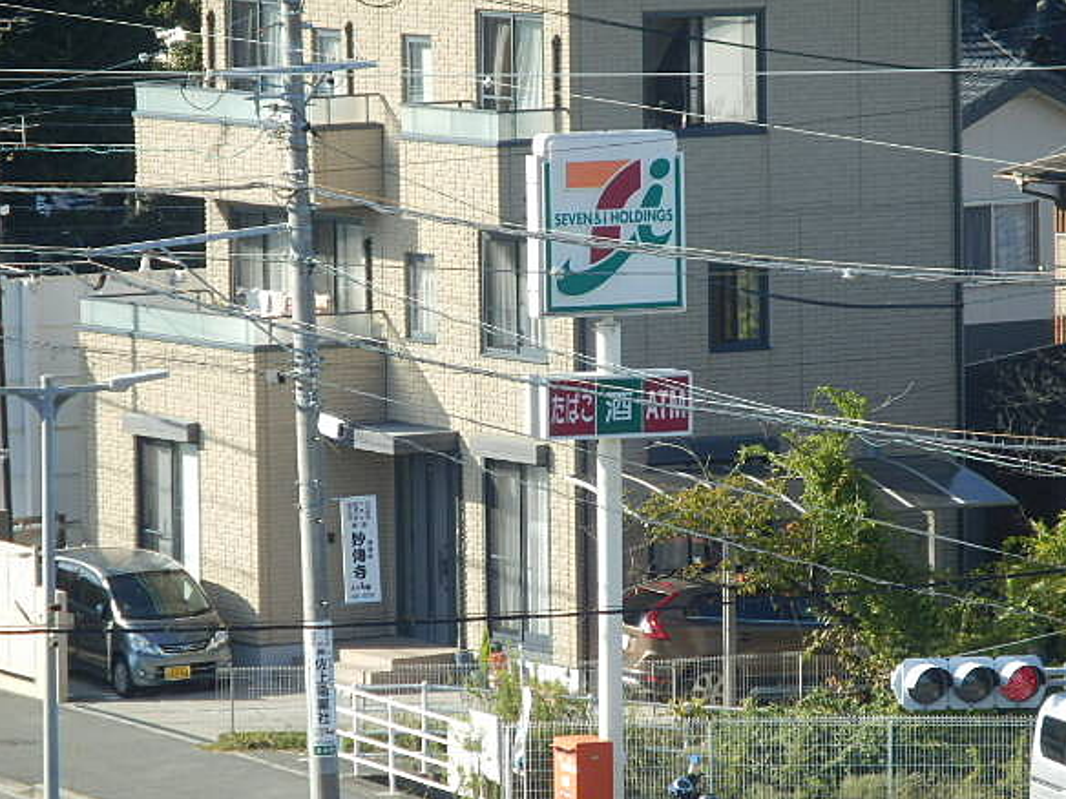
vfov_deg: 4.5
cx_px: 540
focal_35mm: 329
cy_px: 421
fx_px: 10132
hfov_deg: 6.0
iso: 160
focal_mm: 52.5
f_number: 5.9
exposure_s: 1/320
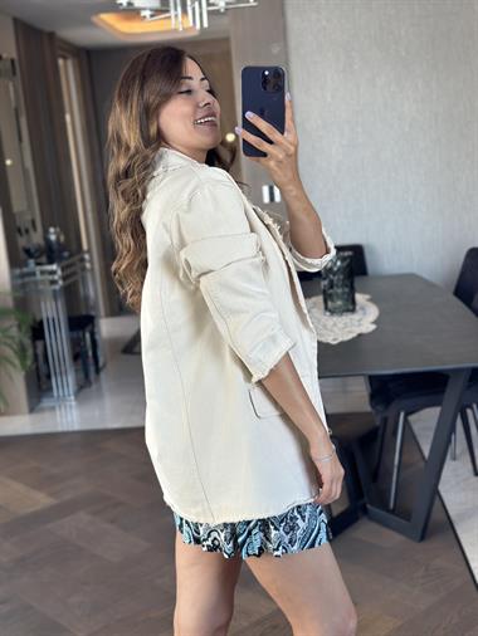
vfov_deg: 39.6
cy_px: 318
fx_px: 883
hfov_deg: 30.3
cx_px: 239
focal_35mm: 48
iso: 125
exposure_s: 1/86
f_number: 1.78
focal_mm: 6.86
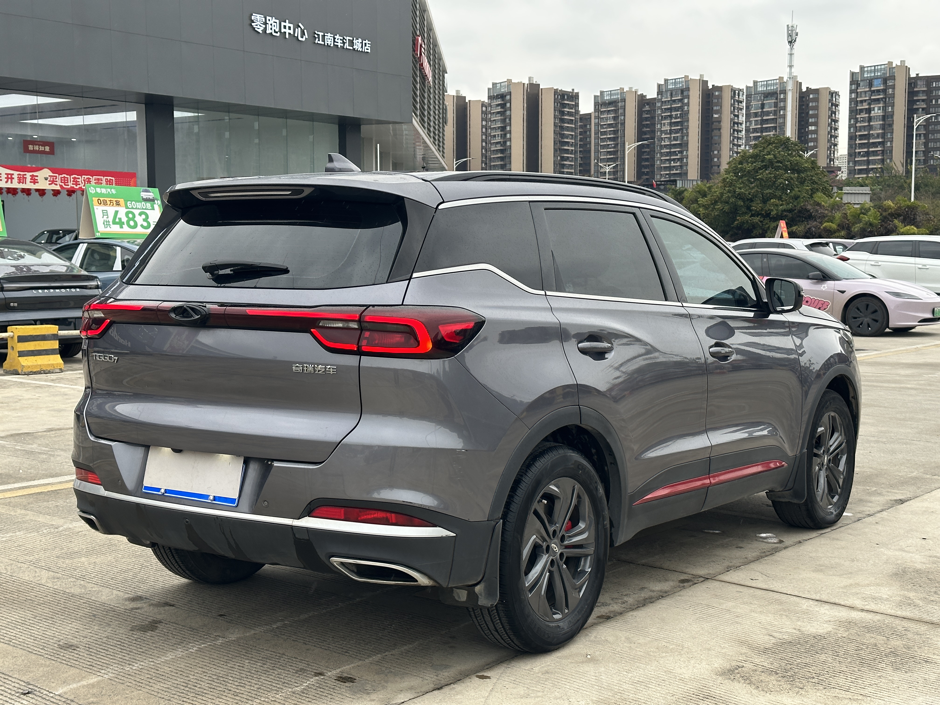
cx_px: 470
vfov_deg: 30.3
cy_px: 352
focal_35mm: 48
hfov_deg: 39.7
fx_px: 1303
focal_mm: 6.86
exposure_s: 1/390
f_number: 1.78
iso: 64
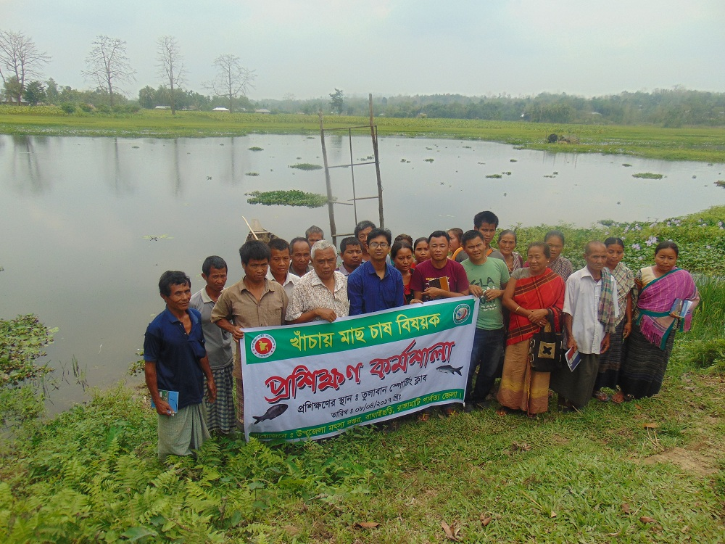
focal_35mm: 25
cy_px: 272
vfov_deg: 54.9
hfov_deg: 69.4
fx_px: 524
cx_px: 362
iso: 80
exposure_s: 1/800
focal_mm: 4.5
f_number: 3
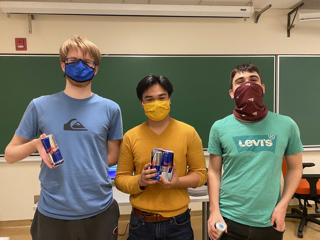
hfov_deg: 67.3
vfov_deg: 53.1
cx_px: 160
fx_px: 240
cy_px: 120
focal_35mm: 26
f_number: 1.8
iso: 500
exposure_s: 1/60
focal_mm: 4.25
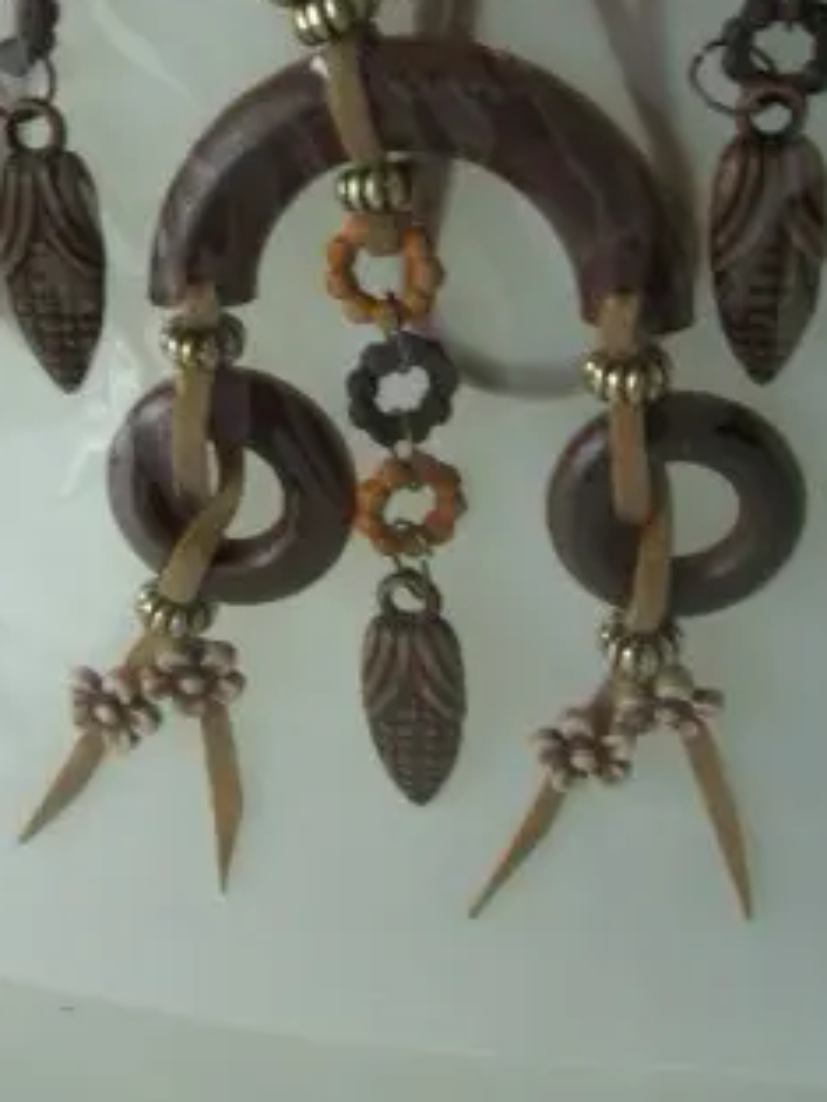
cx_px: 329
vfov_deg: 30.3
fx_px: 1974
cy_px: 195
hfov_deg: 23.6
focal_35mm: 62
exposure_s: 1/59
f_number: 2.8
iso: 100
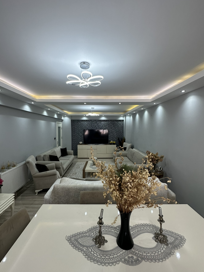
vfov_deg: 94.5
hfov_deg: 78.1
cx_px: 98
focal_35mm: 16
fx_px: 126
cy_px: 134
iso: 100
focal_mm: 2.22
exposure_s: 1/100
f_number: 2.2
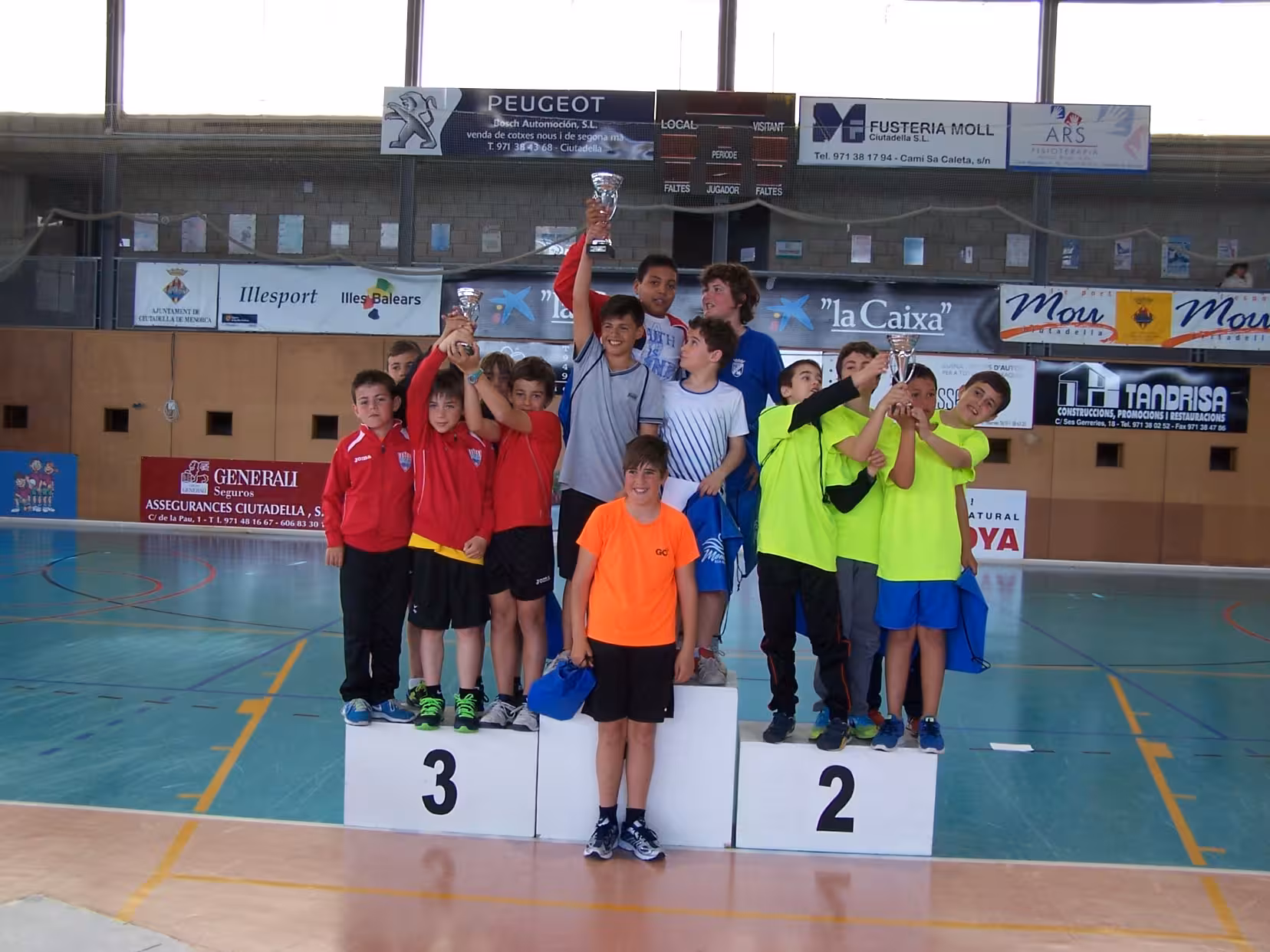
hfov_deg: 49.0
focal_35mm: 38
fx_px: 1394
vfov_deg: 37.7
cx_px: 635
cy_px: 476
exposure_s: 1/45
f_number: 2.8
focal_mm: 6.3
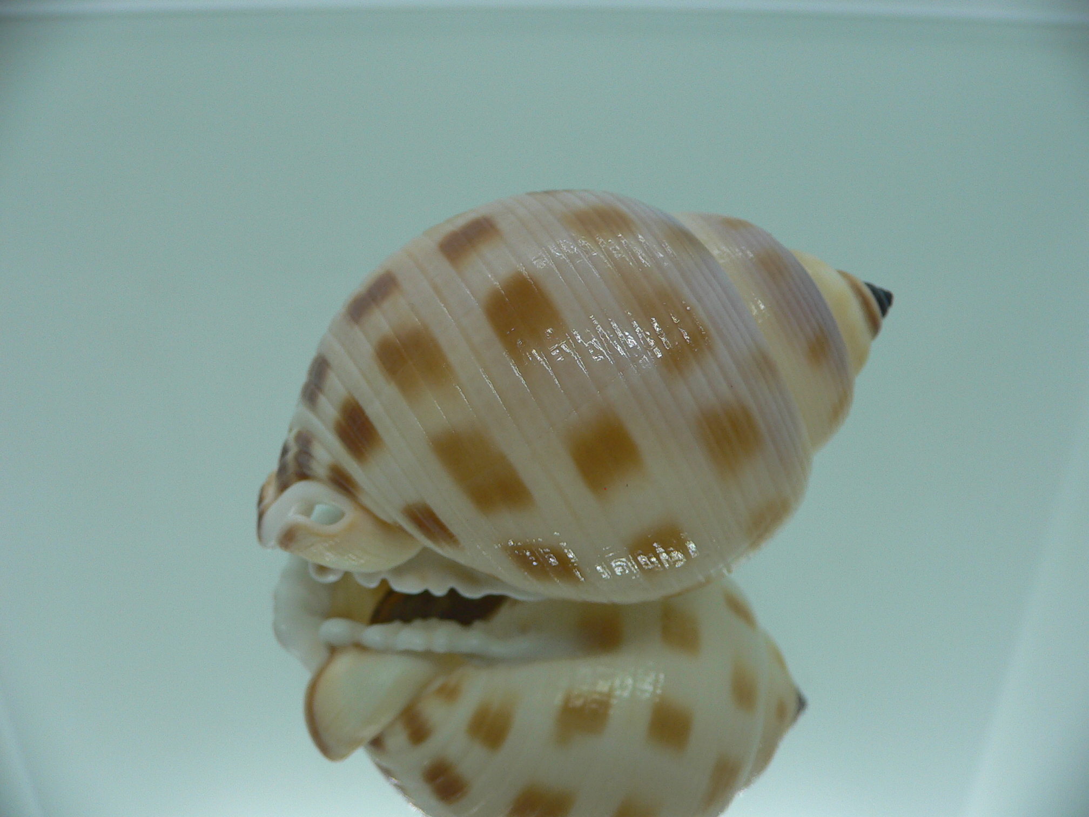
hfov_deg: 52.6
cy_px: 408
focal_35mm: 35
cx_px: 544
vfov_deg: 40.7
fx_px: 1101
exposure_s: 1/60
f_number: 2.8
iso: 80
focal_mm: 4.6
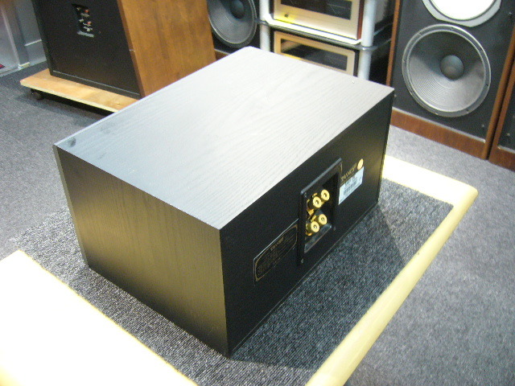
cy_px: 193
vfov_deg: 40.7
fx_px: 521
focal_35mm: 35
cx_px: 258
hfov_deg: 52.6
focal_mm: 5.8
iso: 200
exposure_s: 1/8
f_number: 2.8
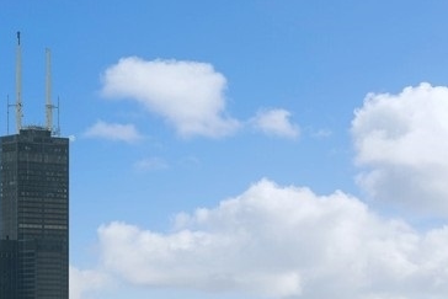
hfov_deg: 15.5
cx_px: 41
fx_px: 1631
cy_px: 324
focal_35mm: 131
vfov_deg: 10.4
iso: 200
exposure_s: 1/180
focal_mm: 53
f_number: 9.5
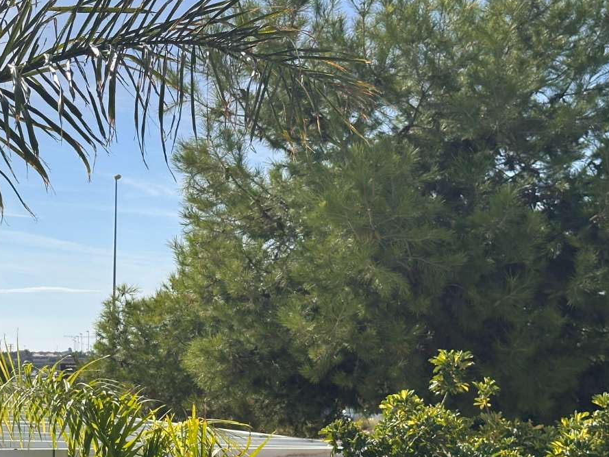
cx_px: 132
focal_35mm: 81
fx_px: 1425
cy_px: 263
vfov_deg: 18.2
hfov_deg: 23.8
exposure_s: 1/7092
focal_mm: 6.86
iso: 64
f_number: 1.78
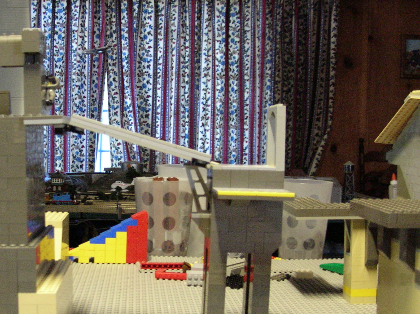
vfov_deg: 28.0
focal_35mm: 52
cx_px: 122
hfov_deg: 36.3
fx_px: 630
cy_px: 166
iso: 300
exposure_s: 1/3.7
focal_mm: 6
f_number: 2.7
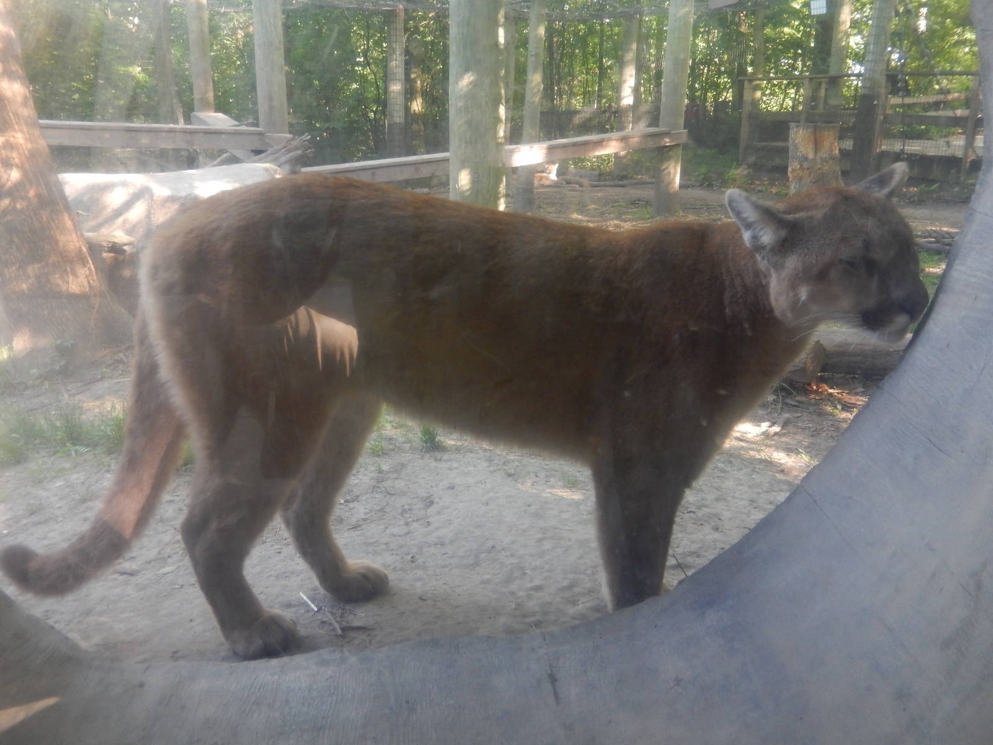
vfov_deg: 44.2
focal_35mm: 32
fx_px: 918
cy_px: 372
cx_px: 496
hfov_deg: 56.8
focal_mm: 5.7
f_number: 3.8
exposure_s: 1/30
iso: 320
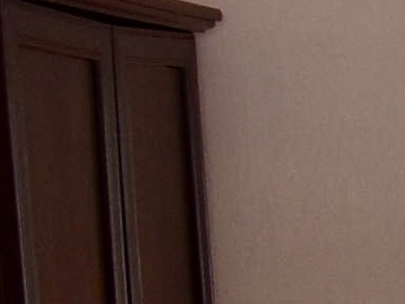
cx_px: 1296
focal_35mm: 156
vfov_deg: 9.3
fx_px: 1825
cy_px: 423
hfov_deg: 9.4
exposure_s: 1/200
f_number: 5
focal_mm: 14
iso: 800
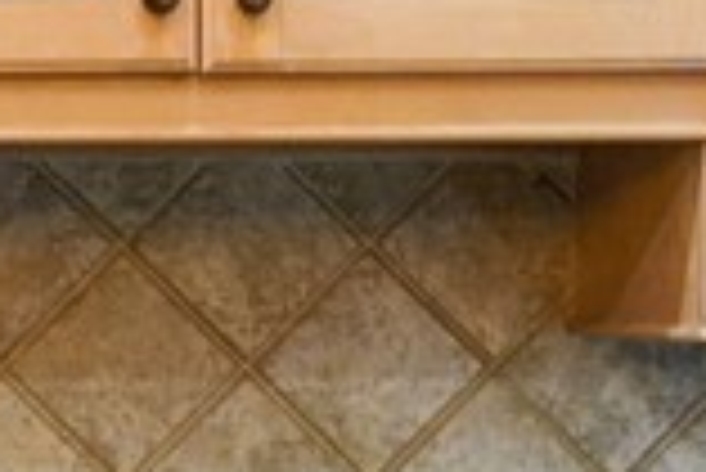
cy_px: 535
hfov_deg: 13.0
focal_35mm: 145
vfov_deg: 9.4
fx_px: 2846
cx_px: -495
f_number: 2
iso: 1600
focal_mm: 14
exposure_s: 1/160
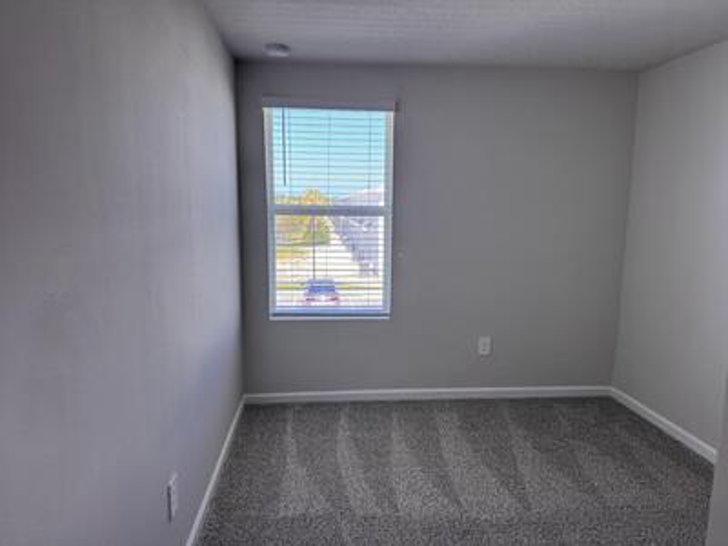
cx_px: 364
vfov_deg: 56.8
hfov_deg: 71.6
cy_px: 273
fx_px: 505
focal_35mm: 24
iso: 100
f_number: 1.78
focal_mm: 6.76
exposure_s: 1/143
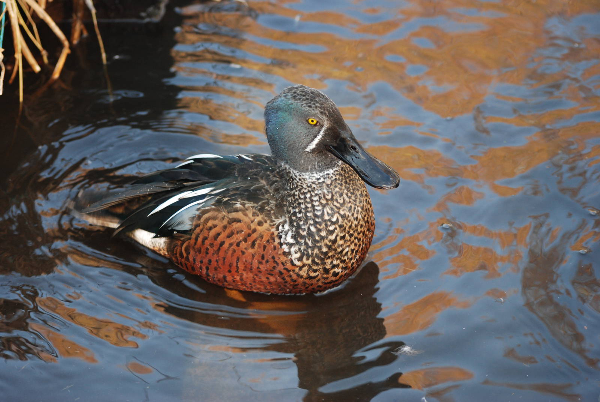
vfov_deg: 8.3
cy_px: 201
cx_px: 300
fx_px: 2753
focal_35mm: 165
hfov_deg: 12.4
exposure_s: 1/125
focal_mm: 110
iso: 400
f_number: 4.2
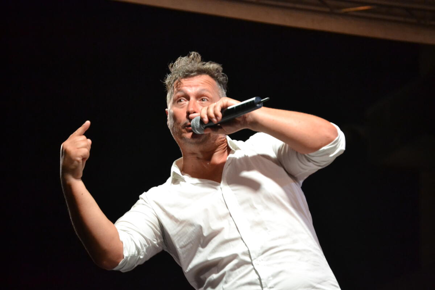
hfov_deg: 10.5
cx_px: 218
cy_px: 145
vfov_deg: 7.0
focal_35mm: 195
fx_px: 2356
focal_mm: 130
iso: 2800
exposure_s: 1/125
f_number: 5
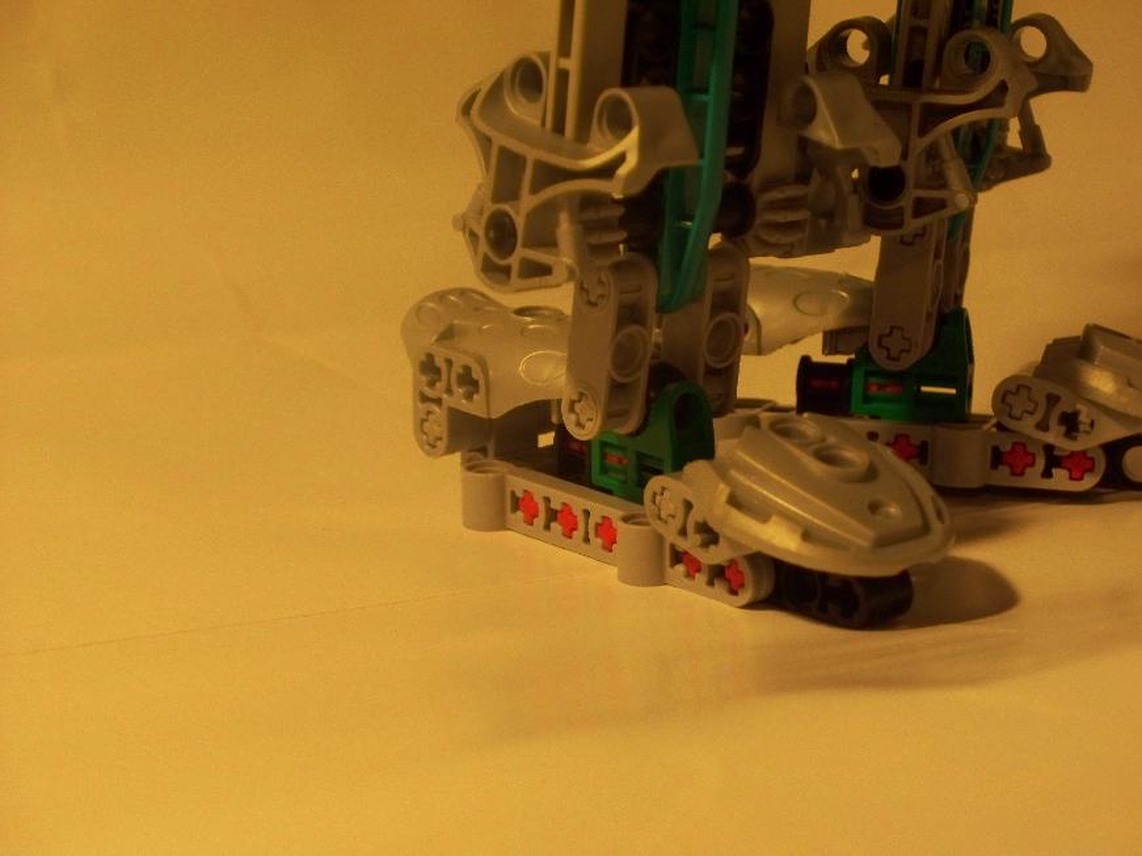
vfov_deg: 14.4
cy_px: 428
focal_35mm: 103
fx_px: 3398
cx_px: 571
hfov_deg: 19.1
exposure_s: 1/40
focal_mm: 22.05
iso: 250
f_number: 3.8
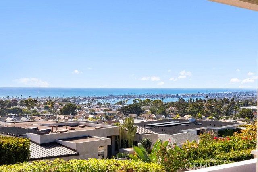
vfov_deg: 23.4
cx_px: 129
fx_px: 416
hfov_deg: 34.5
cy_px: 86
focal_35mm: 58
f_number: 29
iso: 800
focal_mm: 58
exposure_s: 1/60
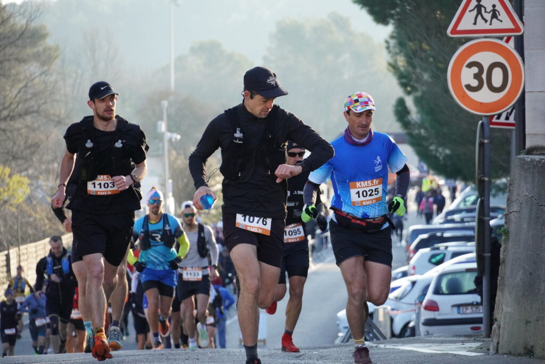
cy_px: 182
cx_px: 272
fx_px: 3066
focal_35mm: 202
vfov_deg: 6.8
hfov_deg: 10.2
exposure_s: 1/2000
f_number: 5.6
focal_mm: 135
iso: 2500
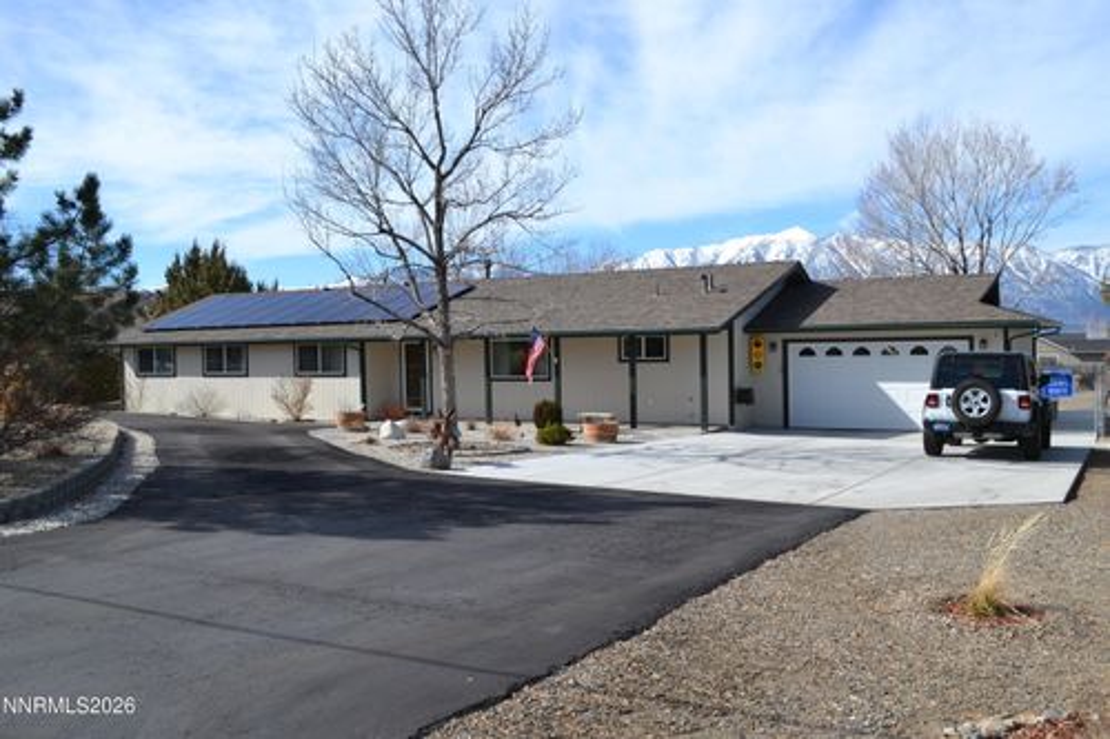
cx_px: 555
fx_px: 1017
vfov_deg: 39.9
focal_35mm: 33
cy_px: 370
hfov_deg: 57.2
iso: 100
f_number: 8
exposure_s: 1/250
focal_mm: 22
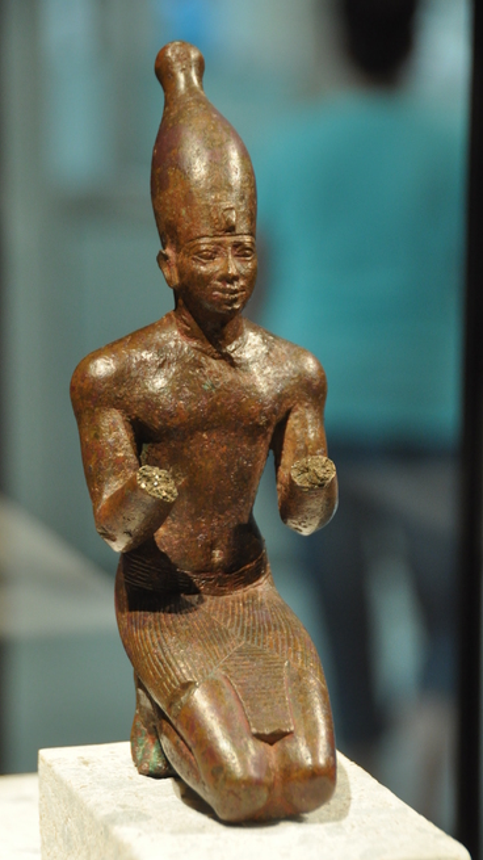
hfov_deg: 9.3
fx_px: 2963
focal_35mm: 130
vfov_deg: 16.5
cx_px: 209
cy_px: 432
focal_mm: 82
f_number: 5
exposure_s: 1/60
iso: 1000
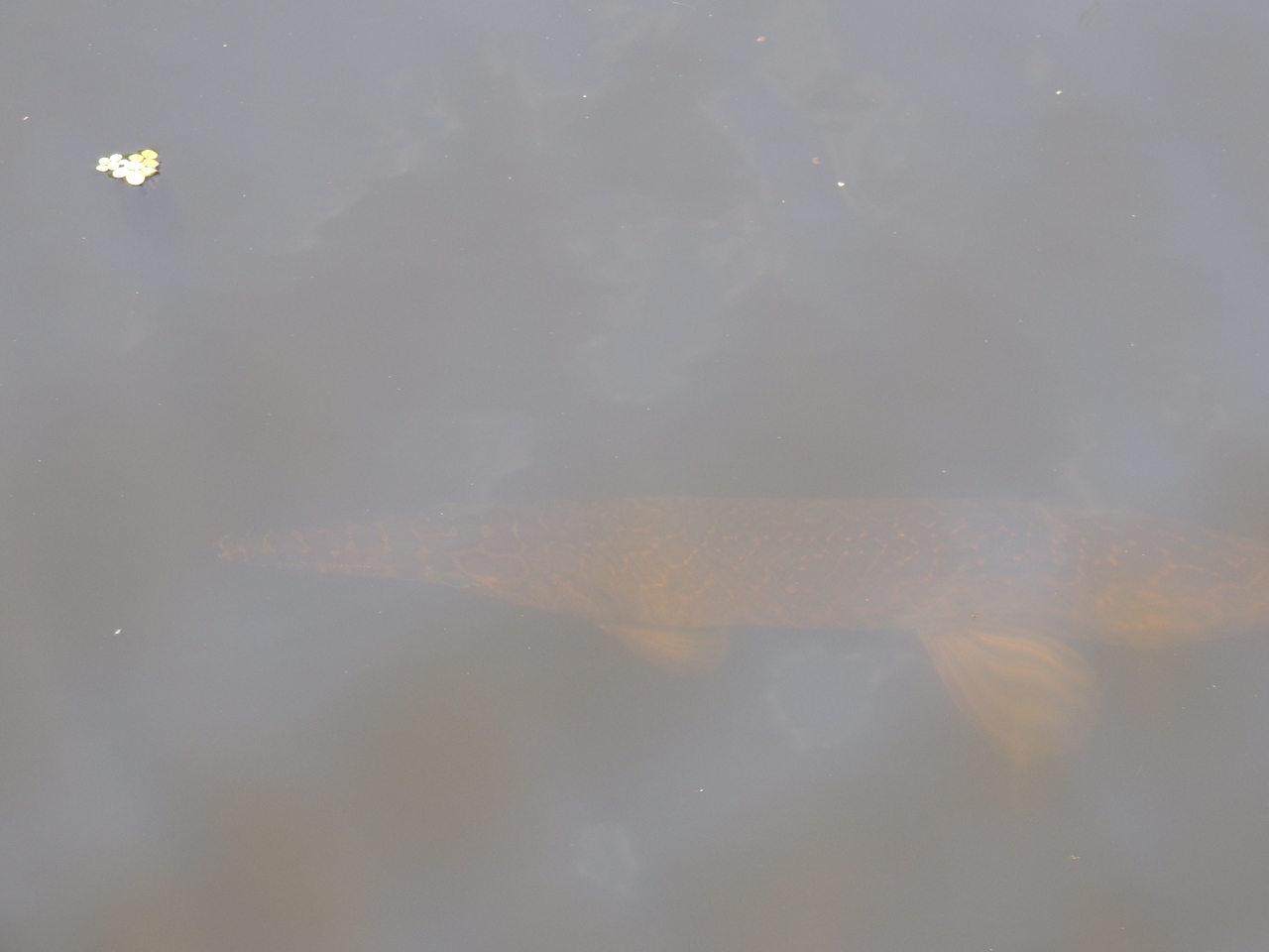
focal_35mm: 170
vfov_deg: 8.7
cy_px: 476
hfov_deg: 11.6
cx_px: 634
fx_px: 6232
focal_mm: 30.3
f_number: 4.5
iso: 200
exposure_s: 1/125
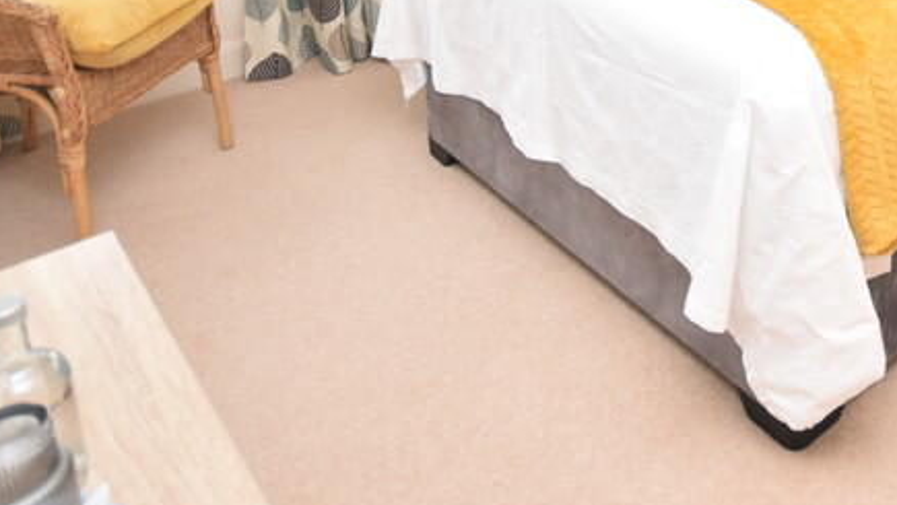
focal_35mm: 37
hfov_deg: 50.2
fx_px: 880
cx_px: 740
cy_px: -162
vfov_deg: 26.7
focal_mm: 10
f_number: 4.5
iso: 800
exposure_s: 1/160
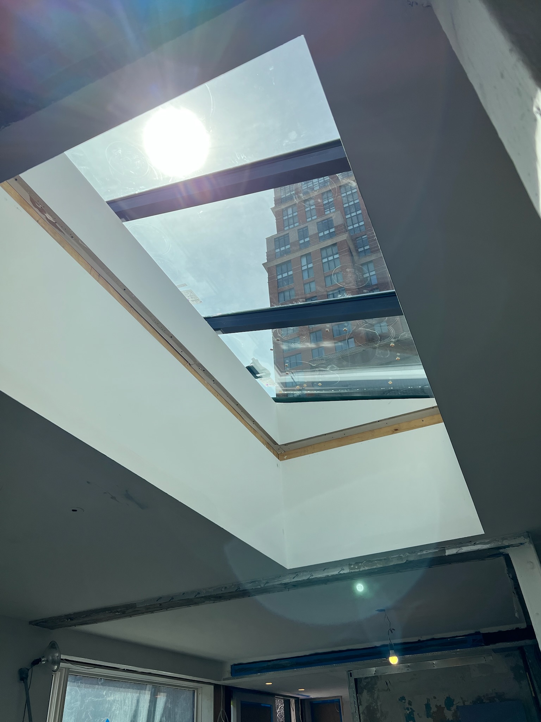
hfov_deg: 53.1
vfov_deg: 67.3
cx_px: 270
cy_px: 361
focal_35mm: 26
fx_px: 542
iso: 50
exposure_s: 1/4630
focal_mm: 5.7
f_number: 1.5
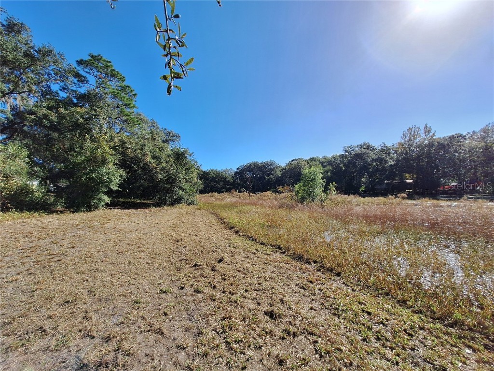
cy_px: 186
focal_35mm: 13
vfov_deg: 89.9
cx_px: 247
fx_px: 186
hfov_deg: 106.2
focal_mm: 1.74
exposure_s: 1/2755
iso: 40
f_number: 2.2
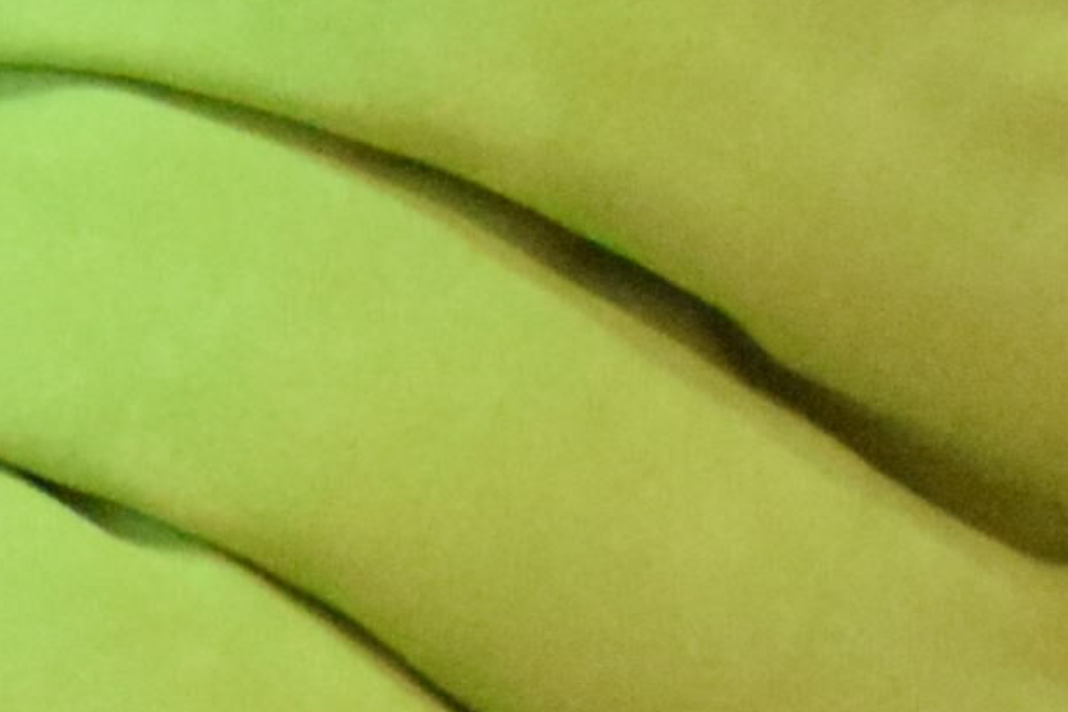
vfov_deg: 5.0
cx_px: -1841
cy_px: 495
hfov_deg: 6.9
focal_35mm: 274
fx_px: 8120
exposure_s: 1/25
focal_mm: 25
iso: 6400
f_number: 4
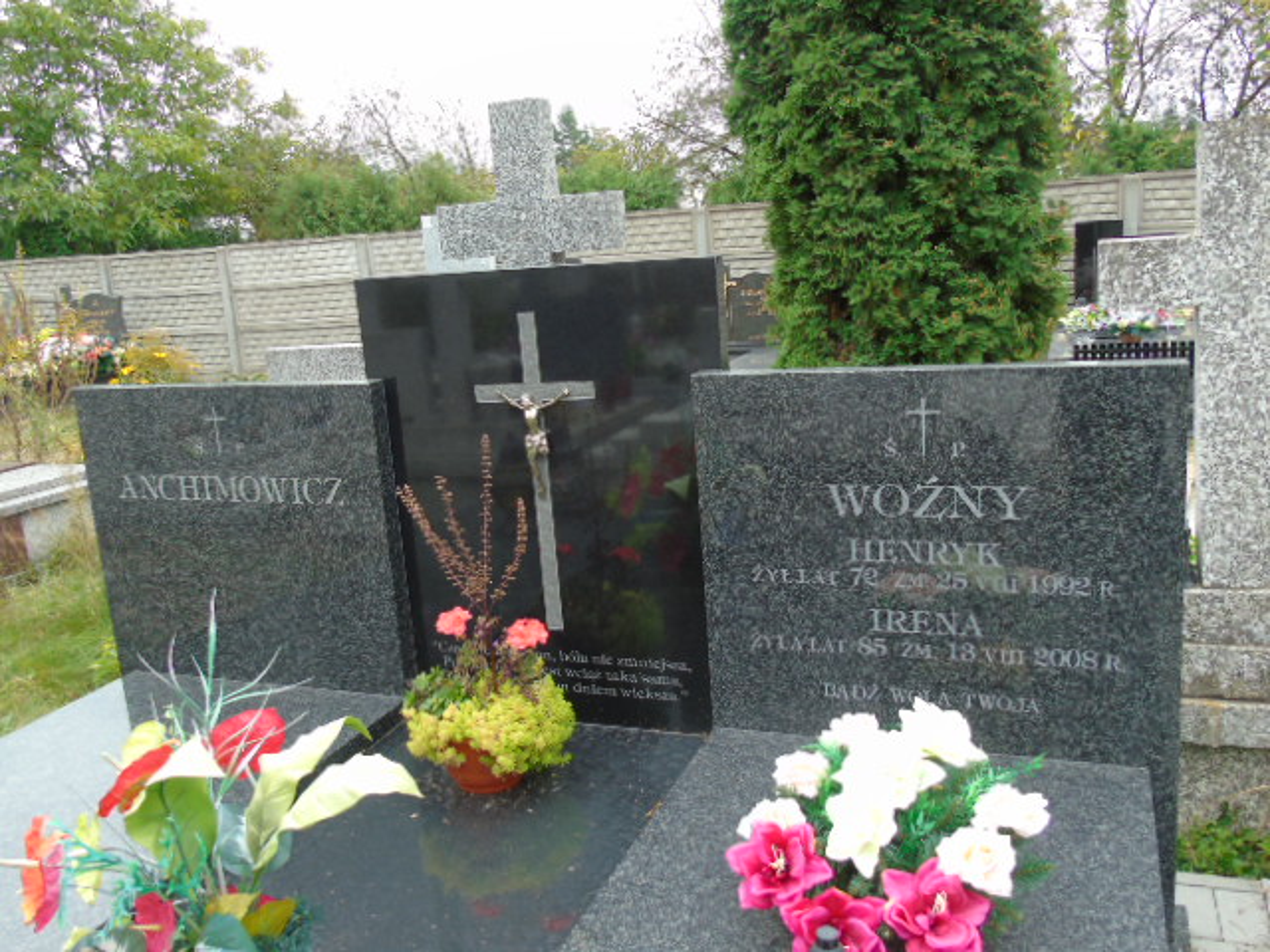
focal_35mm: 29
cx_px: 635
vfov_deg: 48.2
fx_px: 1064
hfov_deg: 61.7
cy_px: 476
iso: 80
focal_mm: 5.2
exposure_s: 1/80
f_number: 3.6
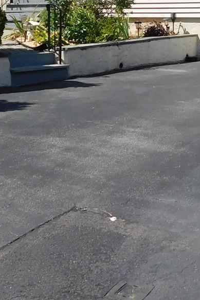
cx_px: 111
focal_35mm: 84
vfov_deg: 23.4
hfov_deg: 16.3
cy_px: 13
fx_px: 700
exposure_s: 1/400
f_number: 6
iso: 125
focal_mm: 4
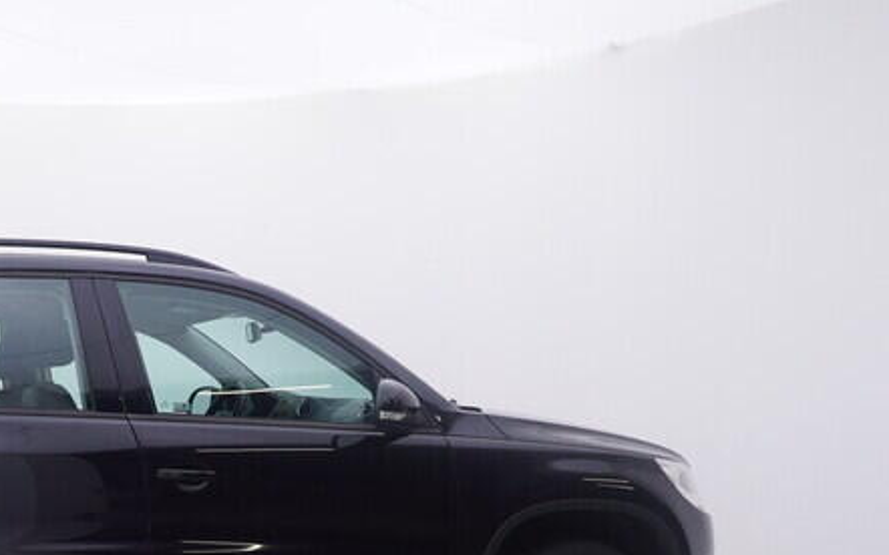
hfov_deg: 36.1
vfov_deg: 23.4
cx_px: 119
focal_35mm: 53
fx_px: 1288
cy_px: 541
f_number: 5
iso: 200
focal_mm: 15
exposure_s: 1/80
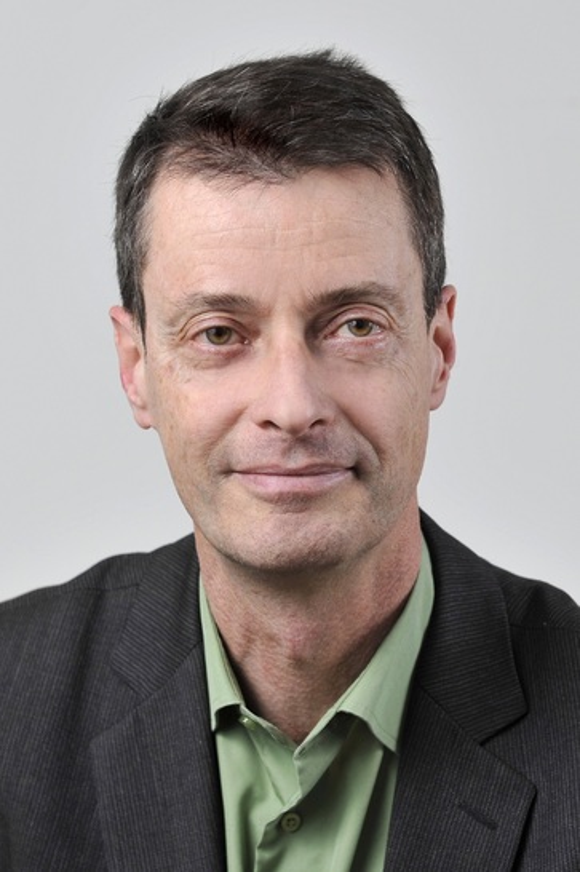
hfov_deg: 20.6
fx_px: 1598
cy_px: 436
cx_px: 290
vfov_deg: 30.5
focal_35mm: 66
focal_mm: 66
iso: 400
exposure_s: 1/160
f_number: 5.6
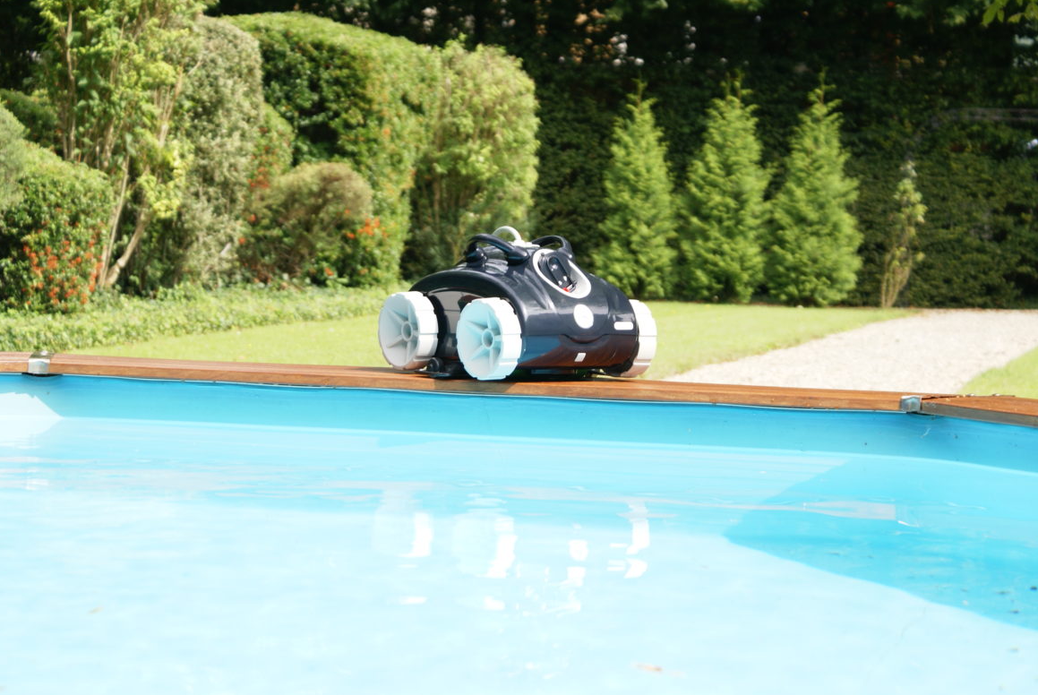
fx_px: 3060
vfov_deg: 13.0
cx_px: 517
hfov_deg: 19.3
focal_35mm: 106
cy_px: 349
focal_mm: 70
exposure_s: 1/160
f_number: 5.6
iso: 100
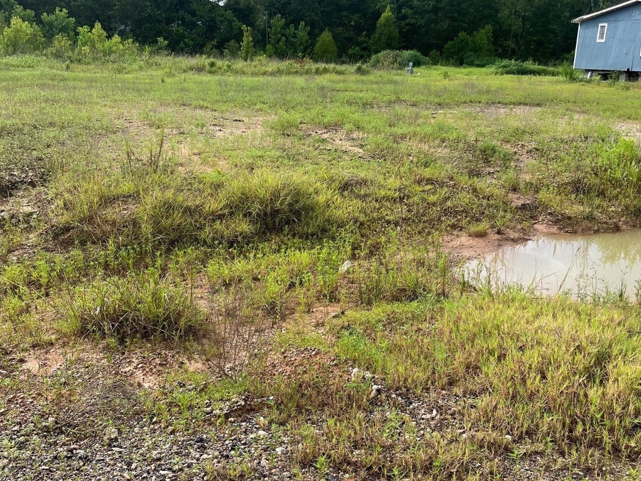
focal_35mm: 35
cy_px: 240
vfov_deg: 40.7
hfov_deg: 52.6
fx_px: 648
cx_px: 321
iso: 50
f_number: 1.6
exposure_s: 1/1212
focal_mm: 5.1
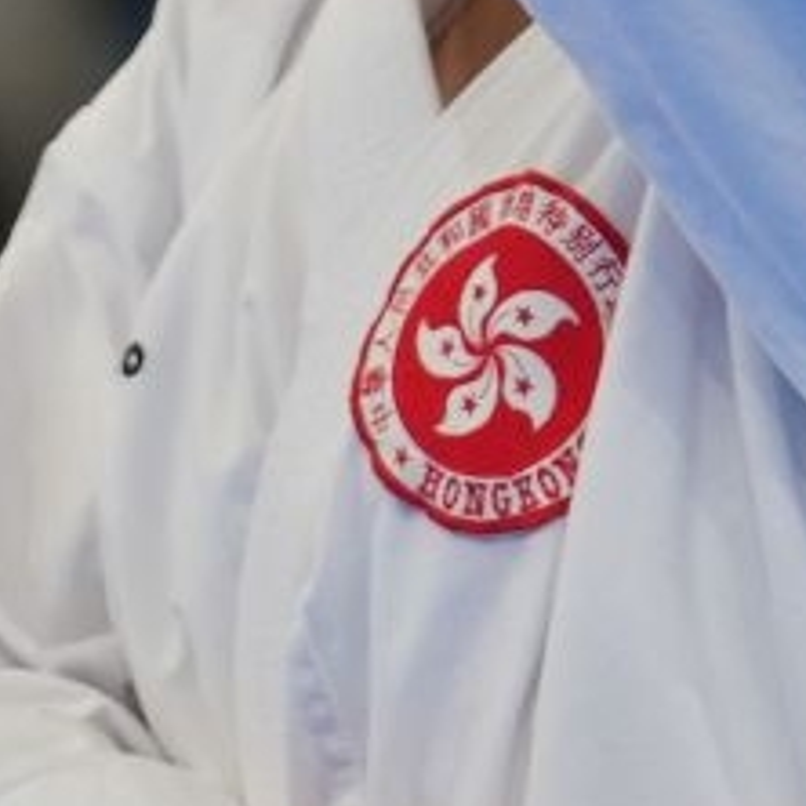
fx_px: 54345
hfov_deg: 0.8
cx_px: 526
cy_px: 185
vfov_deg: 0.8
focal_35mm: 2063
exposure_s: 1/500
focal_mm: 200
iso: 250
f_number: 2.8
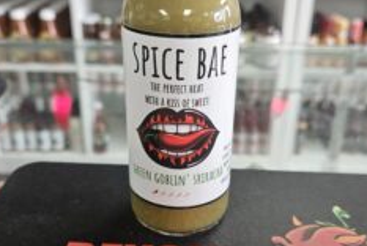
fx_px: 418
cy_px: 136
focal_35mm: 41
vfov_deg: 32.7
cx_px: 192
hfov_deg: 47.3
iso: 200
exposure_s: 1/120
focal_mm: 5.4
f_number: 1.8
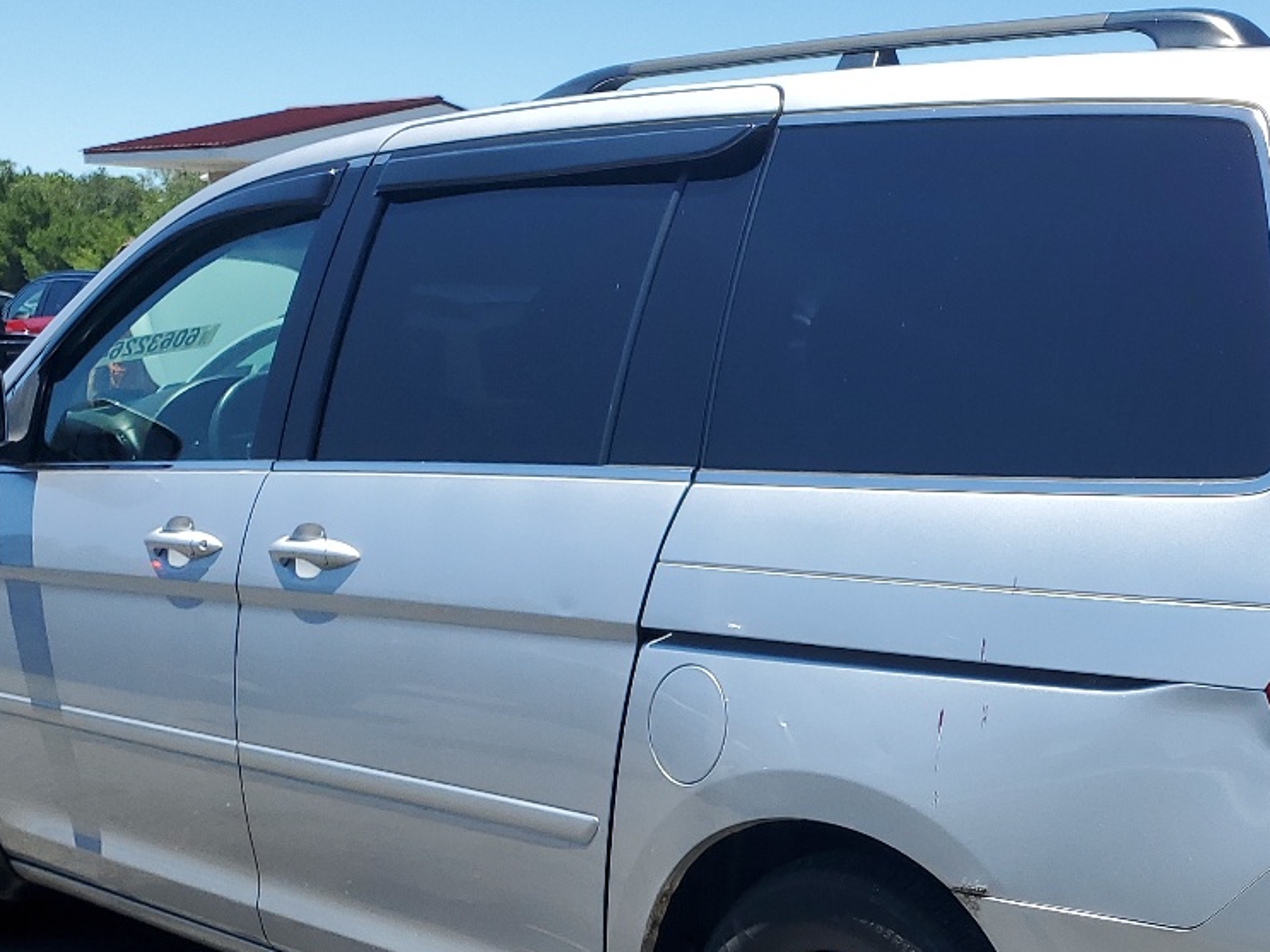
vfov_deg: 25.5
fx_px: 2054
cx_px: 1031
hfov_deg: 33.3
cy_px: 791
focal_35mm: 56
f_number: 1.5
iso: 50
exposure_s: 1/2500
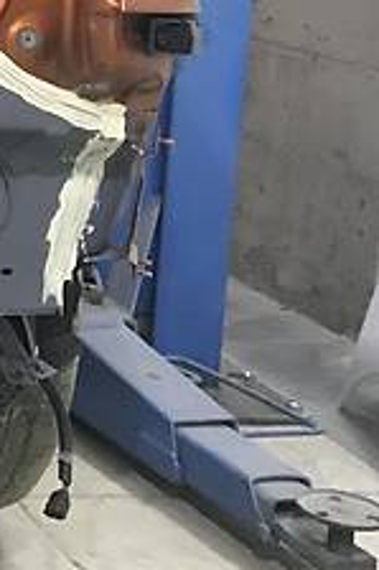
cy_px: -10
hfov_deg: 10.7
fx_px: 1645
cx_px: -595
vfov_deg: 19.1
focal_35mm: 104
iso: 100
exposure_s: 1/14
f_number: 1.8
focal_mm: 4
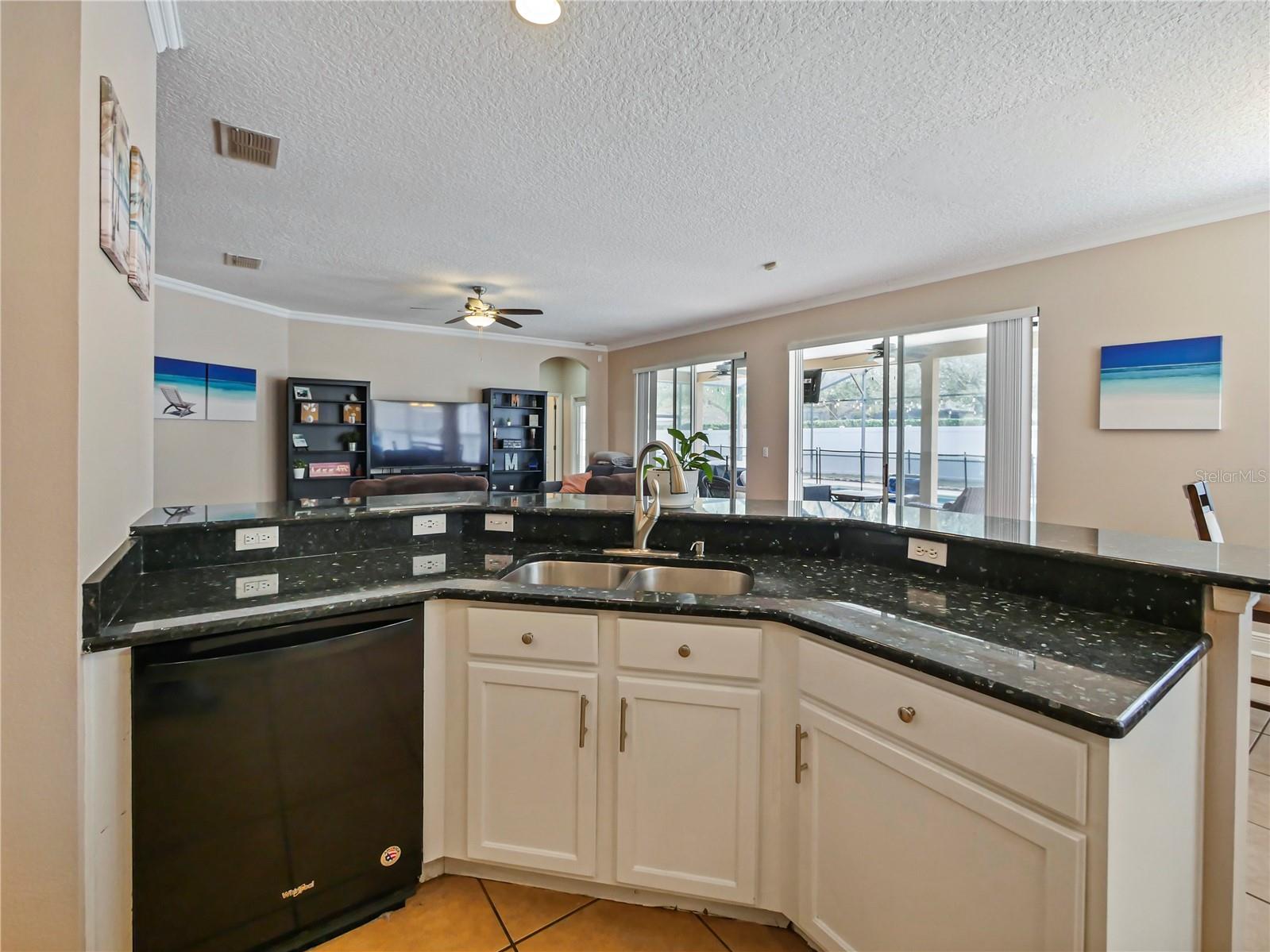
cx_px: 635
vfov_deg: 85.7
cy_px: 476
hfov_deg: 102.1
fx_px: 514
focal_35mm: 14
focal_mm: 7
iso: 800
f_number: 4
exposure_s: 1/60
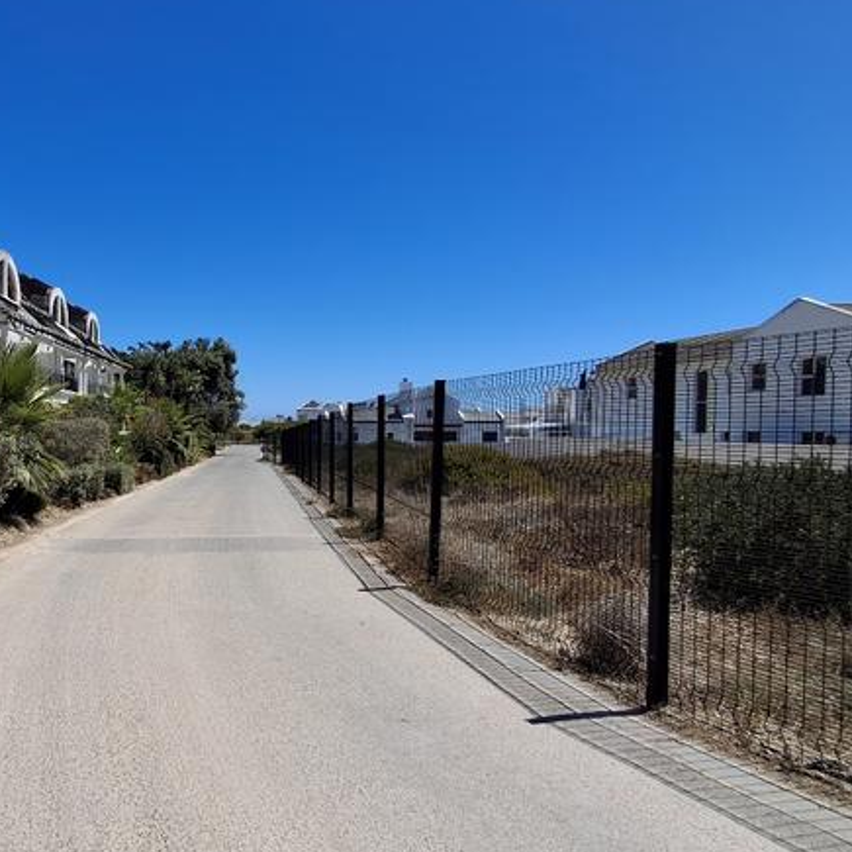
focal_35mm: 26
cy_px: 468
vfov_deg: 60.8
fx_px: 724
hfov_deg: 56.4
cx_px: 166
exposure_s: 1/2217
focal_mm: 1.64
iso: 40
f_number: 2.2
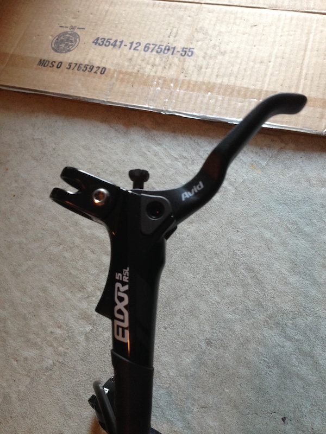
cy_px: 217
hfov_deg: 42.9
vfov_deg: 55.4
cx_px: 163
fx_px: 414
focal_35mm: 33
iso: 125
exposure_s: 1/20
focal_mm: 4.12
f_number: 2.4
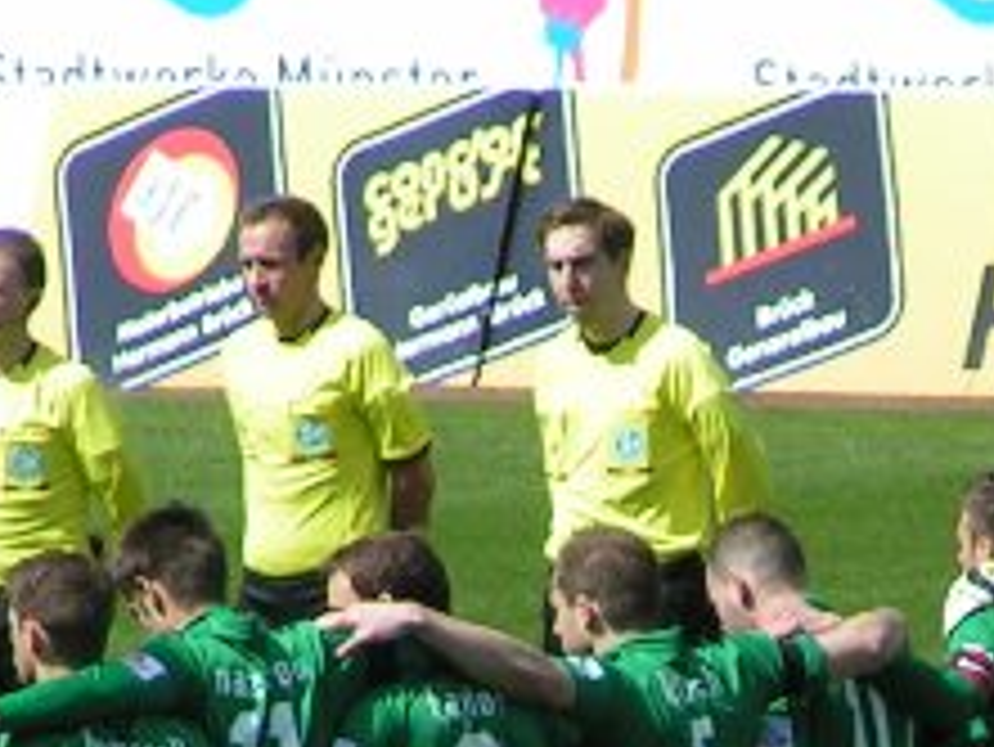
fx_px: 35367
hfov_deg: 1.6
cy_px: 1022
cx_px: 841
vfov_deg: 1.2
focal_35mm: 1231
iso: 50
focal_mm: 52
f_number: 5
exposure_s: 1/640
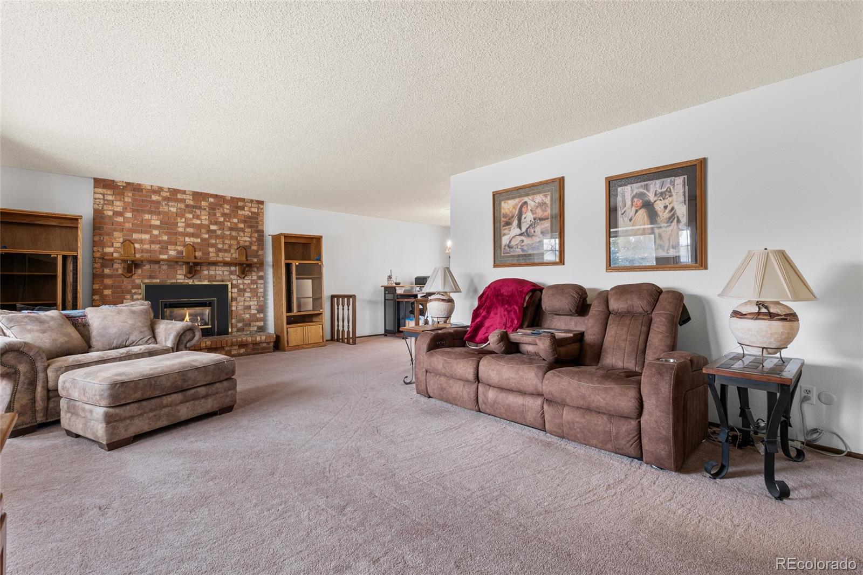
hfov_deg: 96.7
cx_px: 432
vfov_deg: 73.7
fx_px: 383
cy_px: 288
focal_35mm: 16
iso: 400
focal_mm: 16
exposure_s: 1/4
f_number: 8
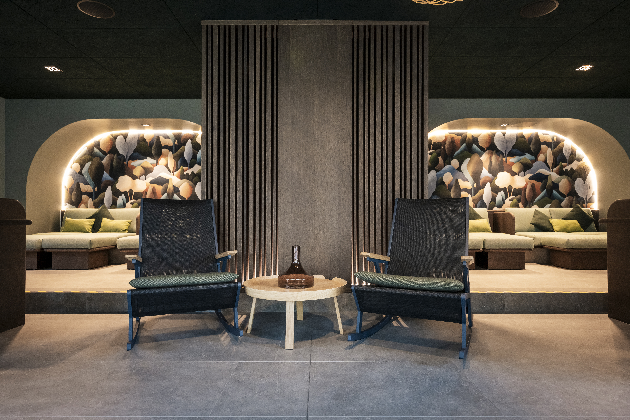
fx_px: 367
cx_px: 315
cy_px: 210
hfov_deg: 81.2
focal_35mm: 21
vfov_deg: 59.5
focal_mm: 21
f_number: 5.6
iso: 1600
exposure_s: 1/40
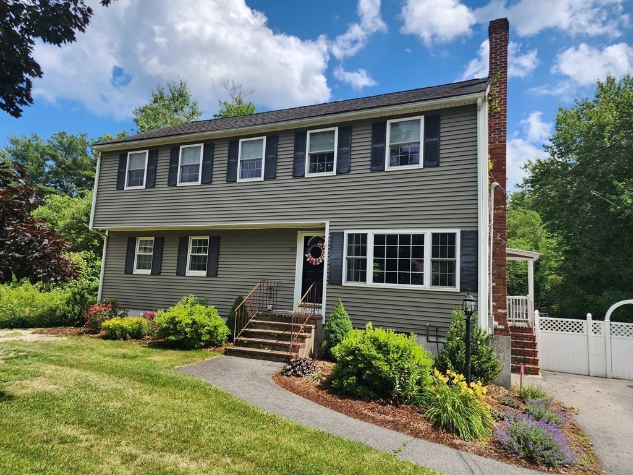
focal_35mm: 23
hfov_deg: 73.9
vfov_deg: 58.9
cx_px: 316
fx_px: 421
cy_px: 238
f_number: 1.8
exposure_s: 1/917
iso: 12
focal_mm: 6.4
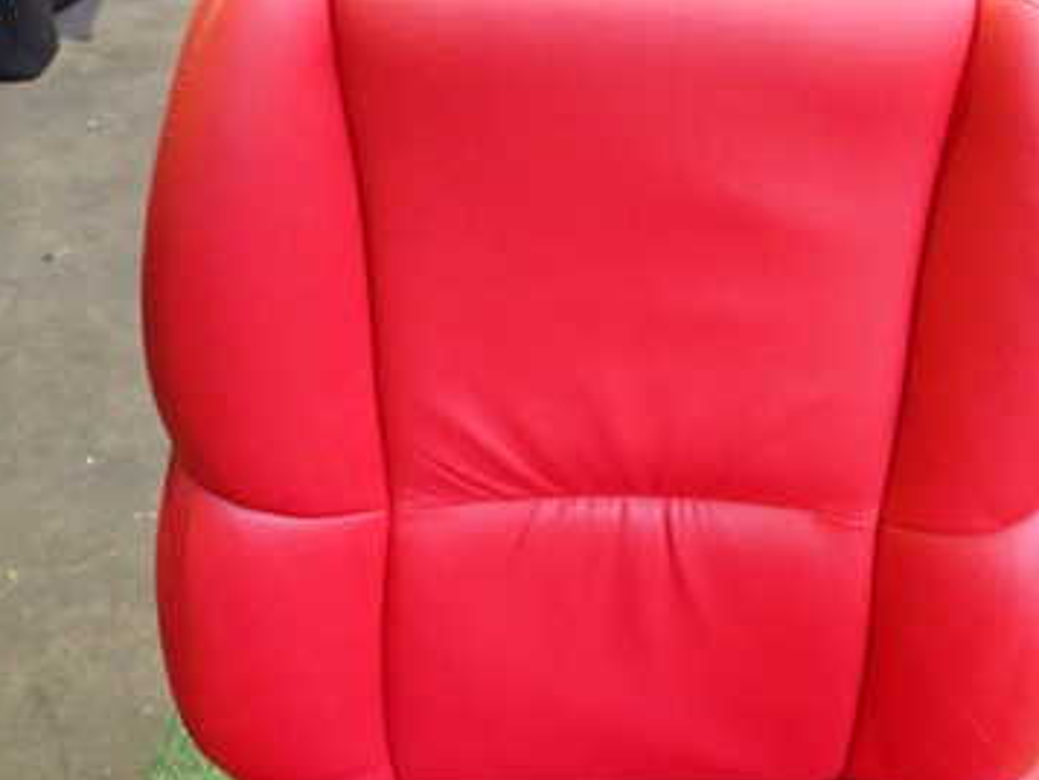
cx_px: 658
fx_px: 1261
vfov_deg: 33.9
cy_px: 233
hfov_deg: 44.4
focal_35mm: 42
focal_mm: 4.5
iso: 640
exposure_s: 1/30
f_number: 2
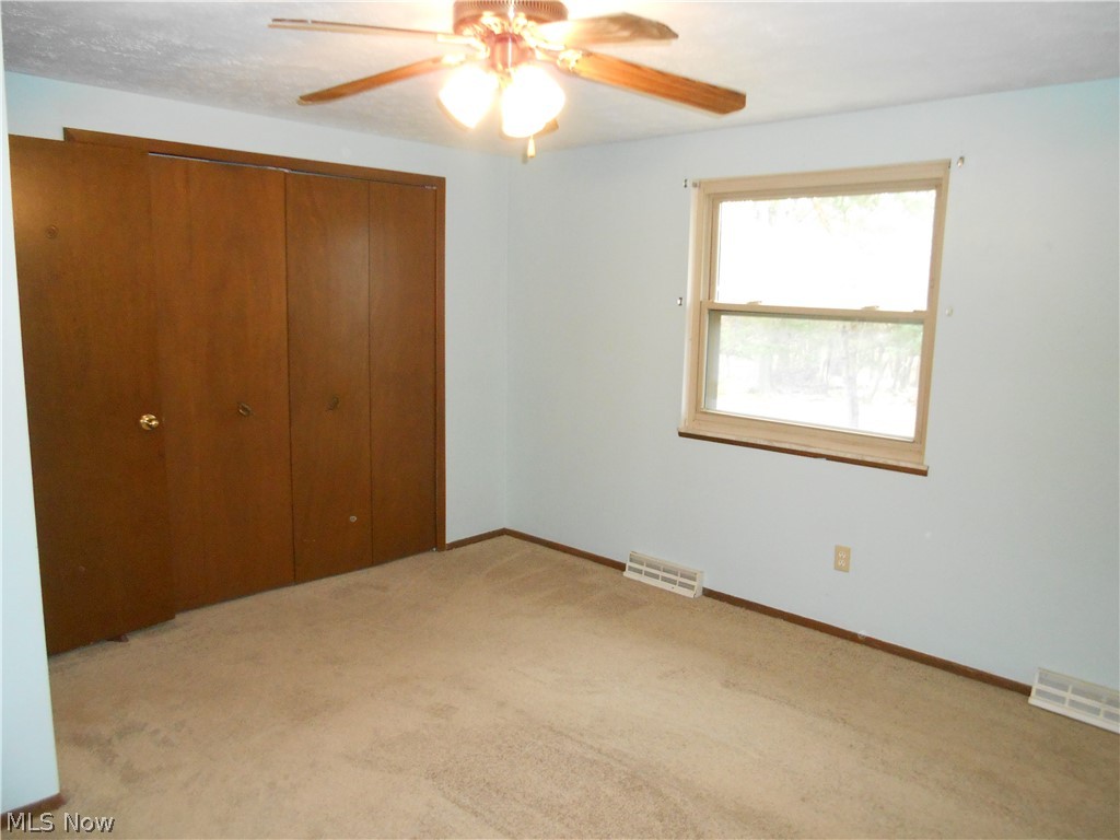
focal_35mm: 26
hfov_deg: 67.3
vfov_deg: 53.1
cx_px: 560
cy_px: 420
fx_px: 841
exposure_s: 1/25
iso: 500
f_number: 3.5
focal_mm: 4.6
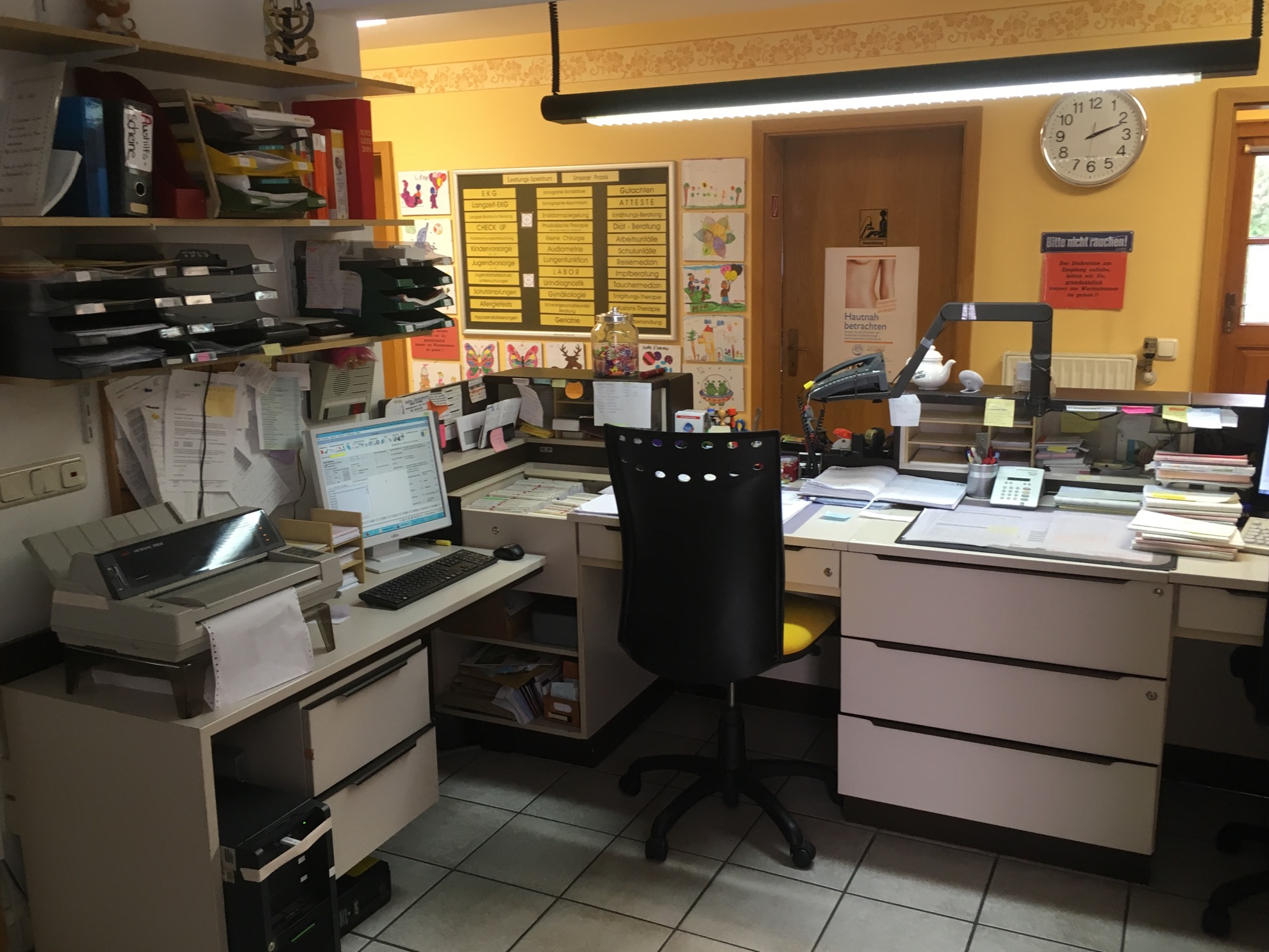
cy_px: 467
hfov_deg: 60.0
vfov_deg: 46.8
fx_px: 1100
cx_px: 652
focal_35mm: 30
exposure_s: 1/33
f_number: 2.2
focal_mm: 4.15
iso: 80
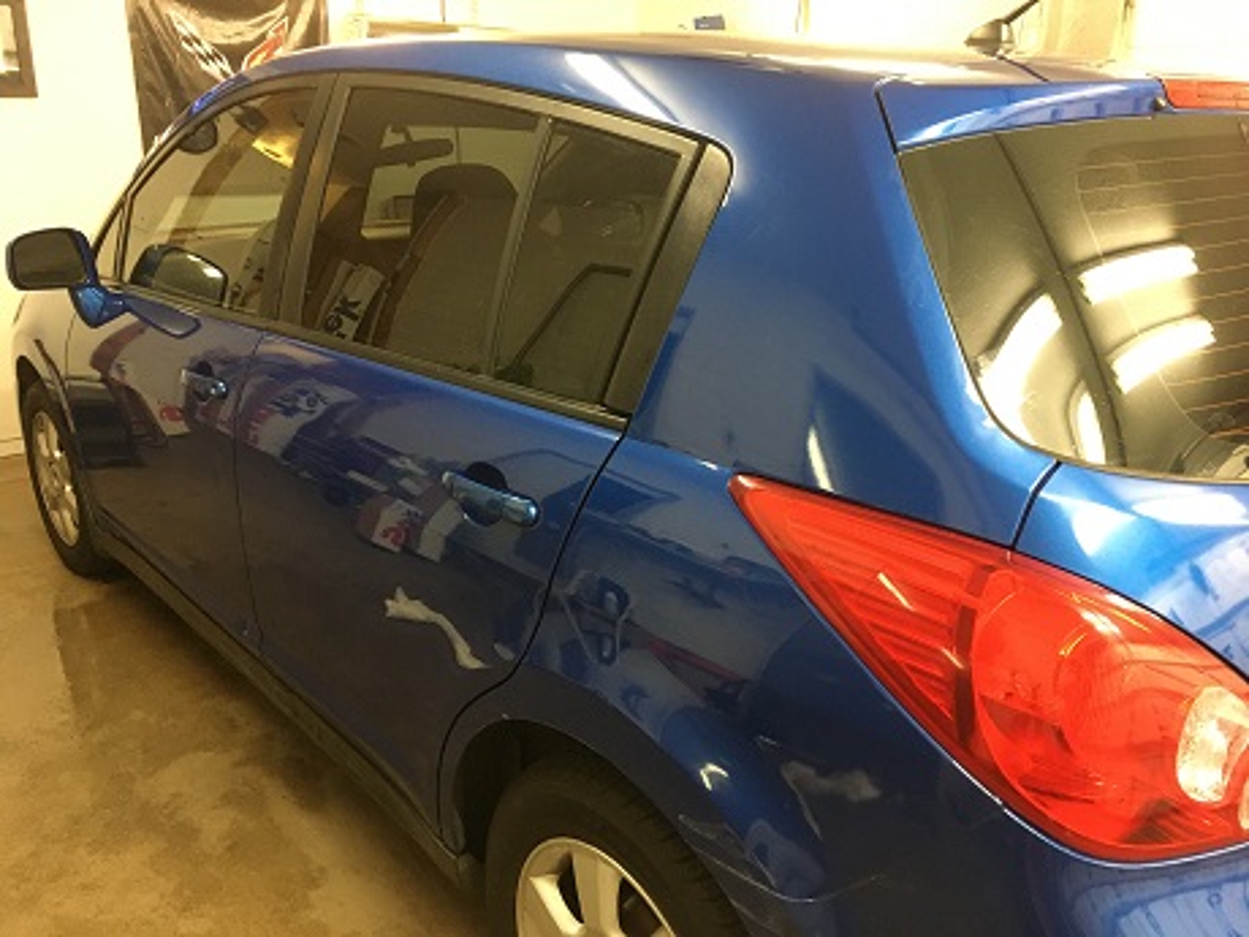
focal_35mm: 29
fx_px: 1046
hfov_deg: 61.7
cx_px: 624
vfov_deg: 48.2
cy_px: 468
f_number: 2.2
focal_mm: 4.15
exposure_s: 1/30
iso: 200
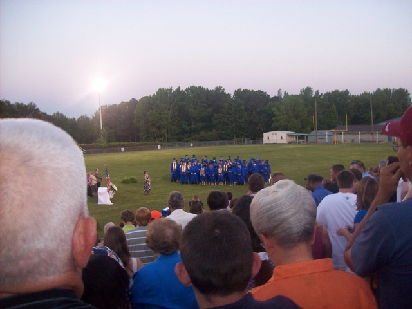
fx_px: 428
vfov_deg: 39.7
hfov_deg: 51.4
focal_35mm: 36
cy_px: 154
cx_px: 206
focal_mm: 6
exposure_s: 1/64
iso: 200
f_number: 2.7
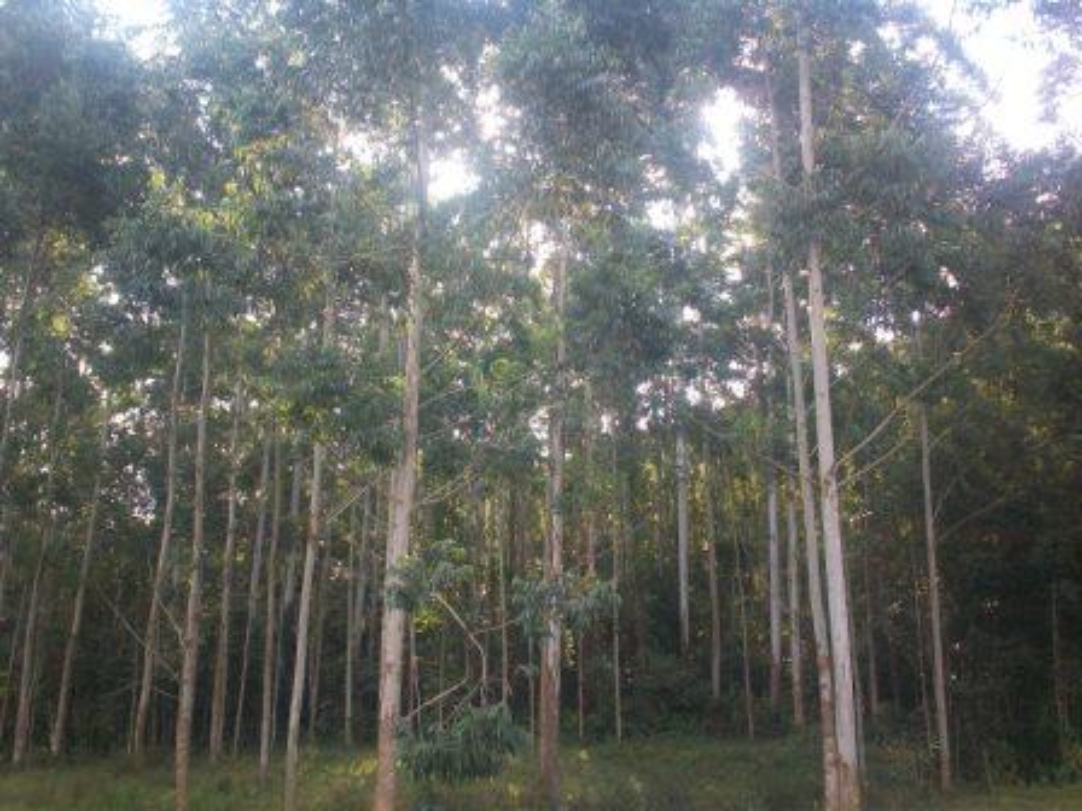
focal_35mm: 38
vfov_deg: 37.7
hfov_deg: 49.0
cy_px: 406
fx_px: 1188
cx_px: 541
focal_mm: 6.3
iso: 80
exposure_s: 1/80
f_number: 4.5
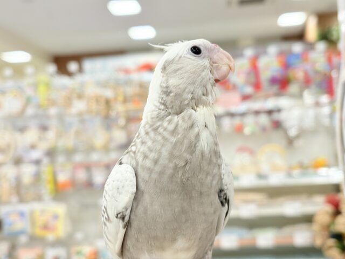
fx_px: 518
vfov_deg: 28.0
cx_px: 172
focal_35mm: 52
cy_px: 130
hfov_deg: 36.8
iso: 50
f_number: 1.6
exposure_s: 1/50
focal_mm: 5.96
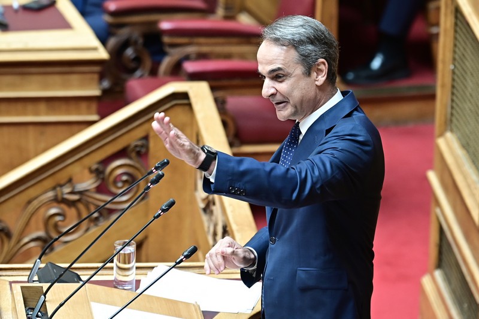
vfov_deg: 4.6
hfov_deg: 6.9
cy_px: 160
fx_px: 3991
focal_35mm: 300
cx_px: 240
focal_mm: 200
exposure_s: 1/250
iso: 640
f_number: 3.5
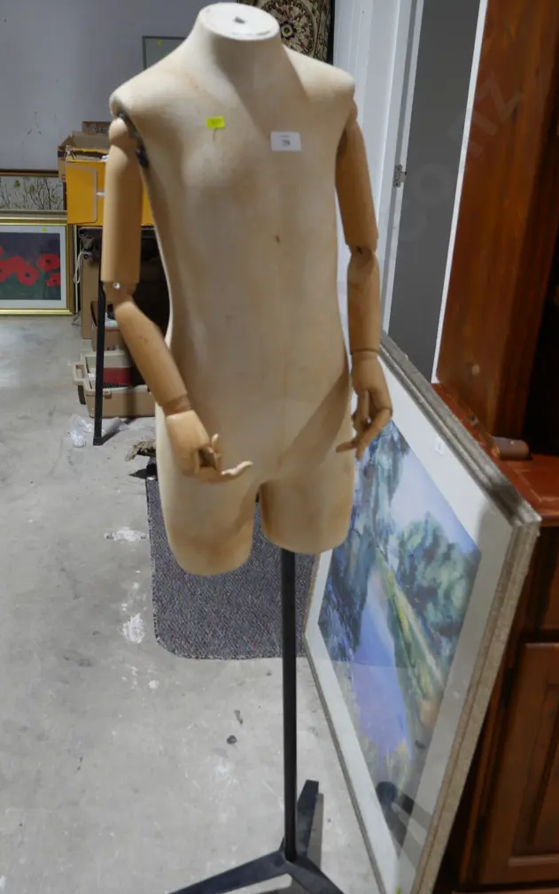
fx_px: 1048
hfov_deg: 29.8
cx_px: 234
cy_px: 446
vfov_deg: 46.2
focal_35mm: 43
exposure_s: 1/60
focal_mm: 20
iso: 320
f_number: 4.4
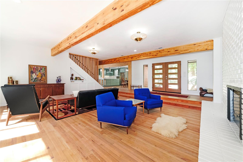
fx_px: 101
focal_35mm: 15
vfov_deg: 77.3
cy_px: 81
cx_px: 122
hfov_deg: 100.4
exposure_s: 1/5
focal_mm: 15
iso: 400
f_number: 13
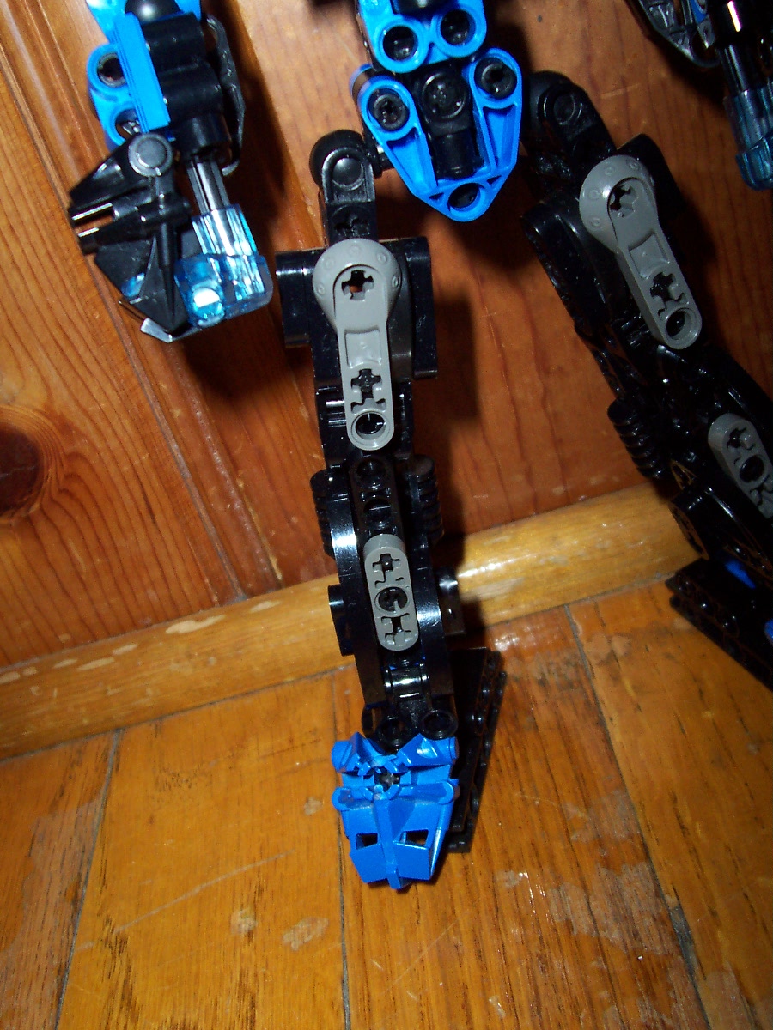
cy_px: 515
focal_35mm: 37
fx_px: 1102
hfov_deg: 38.7
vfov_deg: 50.1
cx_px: 386
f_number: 2.8
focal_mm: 5.6
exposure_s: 1/60
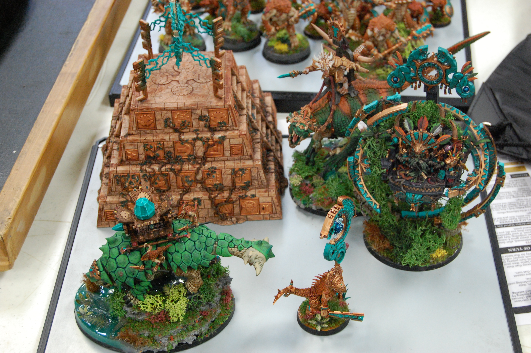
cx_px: 266
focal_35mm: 69
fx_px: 1017
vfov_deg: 19.7
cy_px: 176
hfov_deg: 29.3
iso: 1600
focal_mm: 46
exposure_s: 1/25
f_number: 8
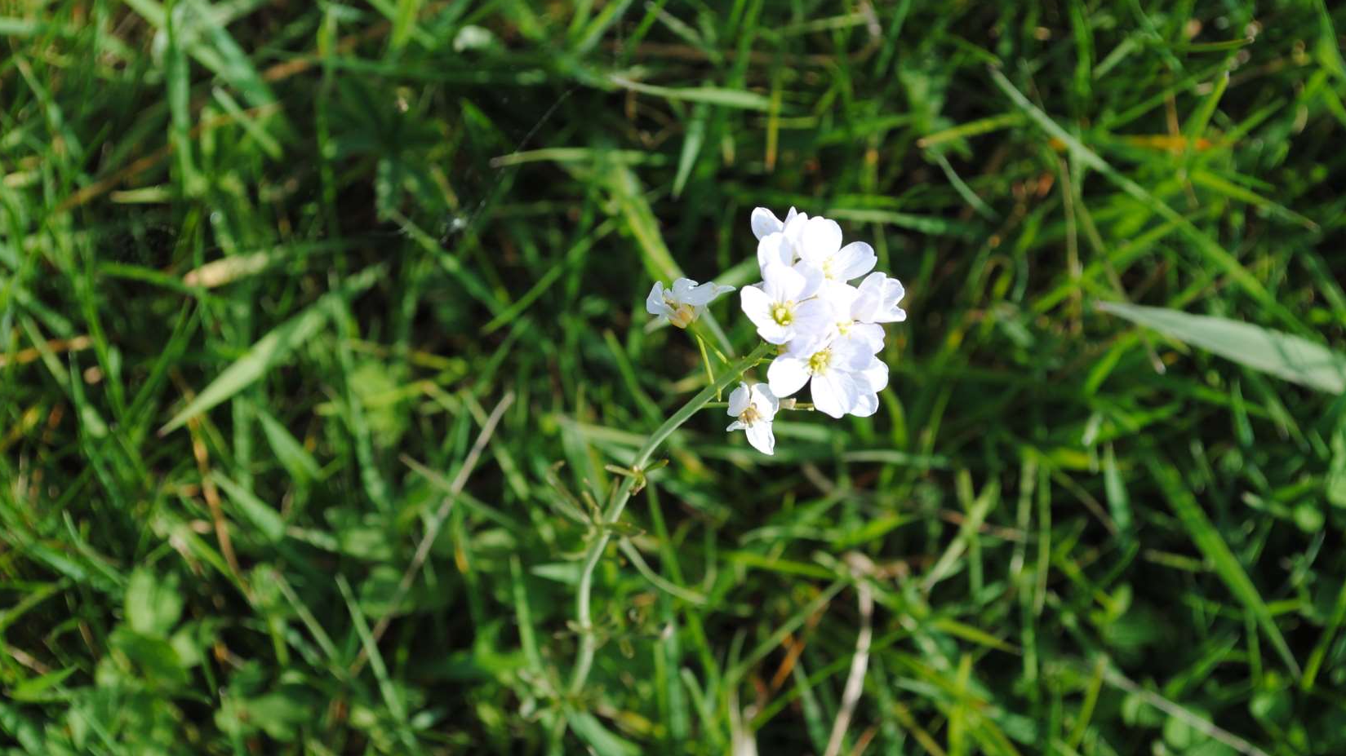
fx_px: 3626
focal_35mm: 102
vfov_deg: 11.9
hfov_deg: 21.0
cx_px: 701
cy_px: 437
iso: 100
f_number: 8
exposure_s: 1/160
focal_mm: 55
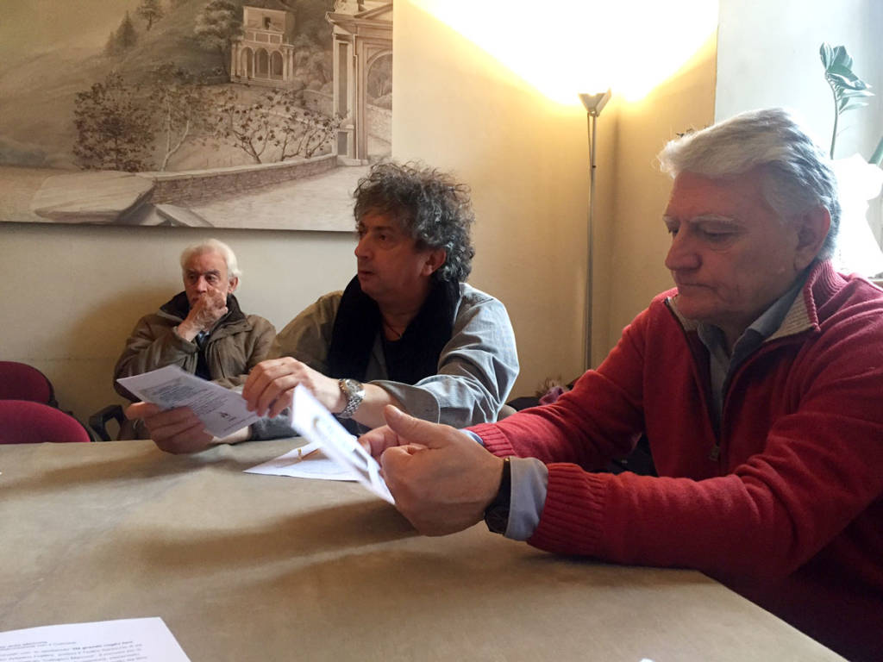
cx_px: 442
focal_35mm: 29
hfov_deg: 61.7
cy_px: 331
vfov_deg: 48.2
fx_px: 740
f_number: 2.2
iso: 200
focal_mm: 4.15
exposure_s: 1/33
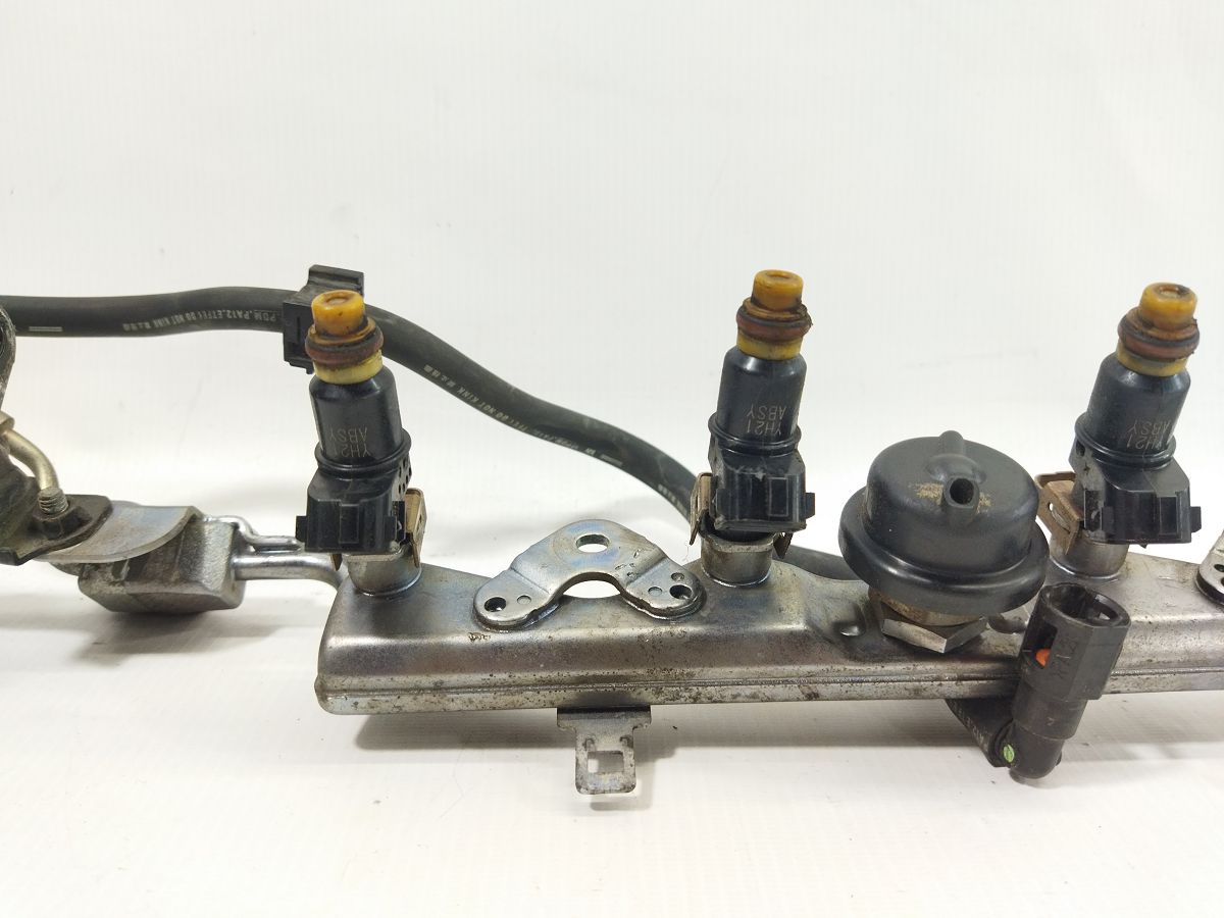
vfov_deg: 51.4
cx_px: 612
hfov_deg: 65.3
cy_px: 459
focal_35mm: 27
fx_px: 955
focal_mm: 4.71
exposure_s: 1/100
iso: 178
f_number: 1.79
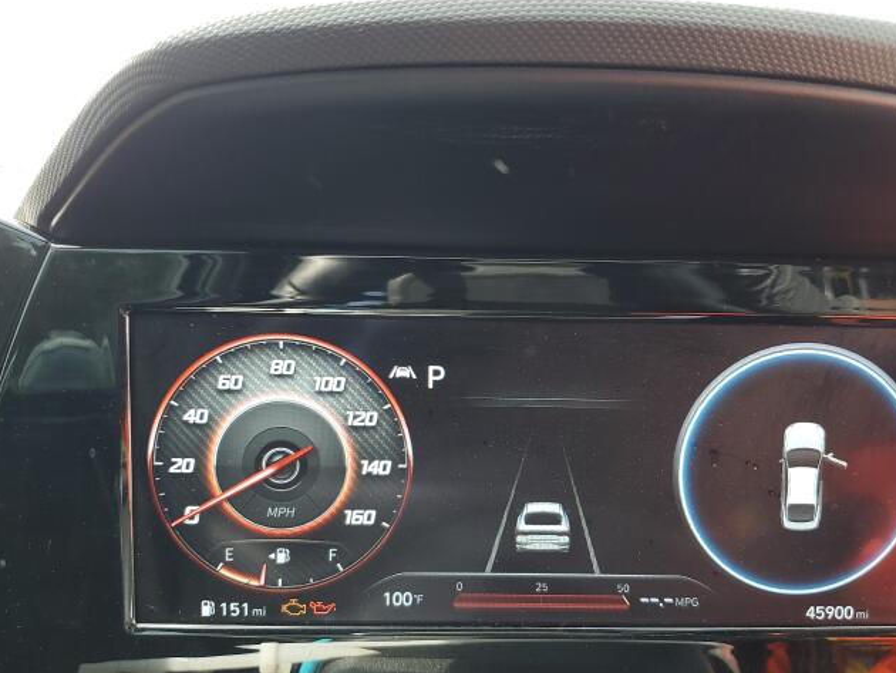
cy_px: 418
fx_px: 854
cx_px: 495
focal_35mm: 33
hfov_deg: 55.2
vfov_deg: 42.7
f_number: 1.5
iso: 53
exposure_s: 1/60.2
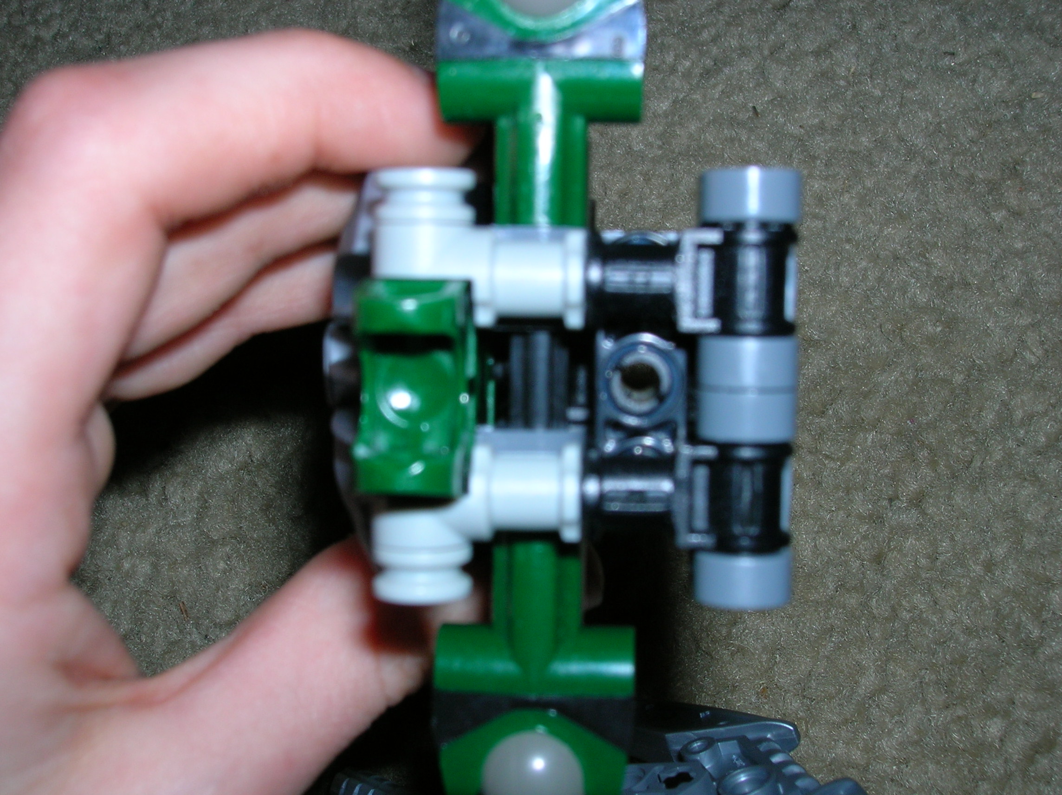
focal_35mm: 46
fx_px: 1410
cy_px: 398
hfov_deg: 41.3
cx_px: 531
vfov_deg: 31.5
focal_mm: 7.7
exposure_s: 1/60.1
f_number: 5.4
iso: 50
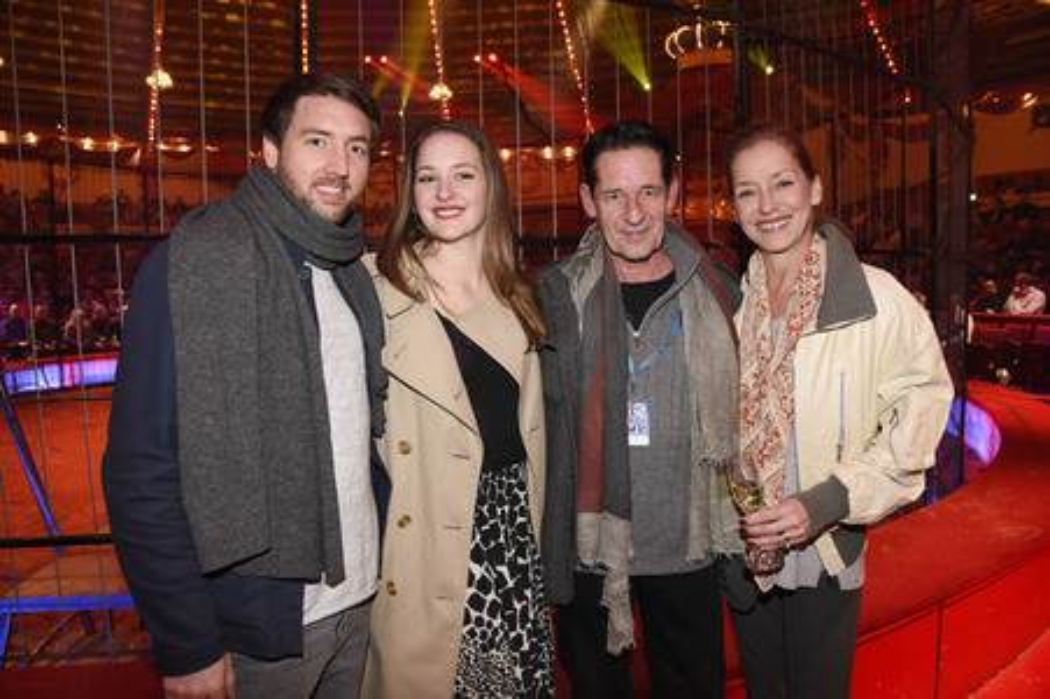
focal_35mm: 24
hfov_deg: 73.8
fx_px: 699
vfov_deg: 53.1
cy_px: 350
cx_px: 525
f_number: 6.3
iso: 3200
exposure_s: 1/60
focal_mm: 24
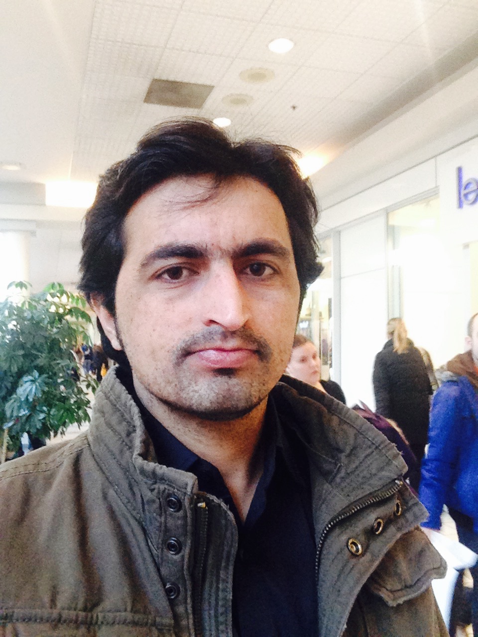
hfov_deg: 40.7
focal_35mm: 35
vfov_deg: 52.6
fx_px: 644
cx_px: 239
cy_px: 318
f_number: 2.4
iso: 160
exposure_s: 1/30
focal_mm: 2.18
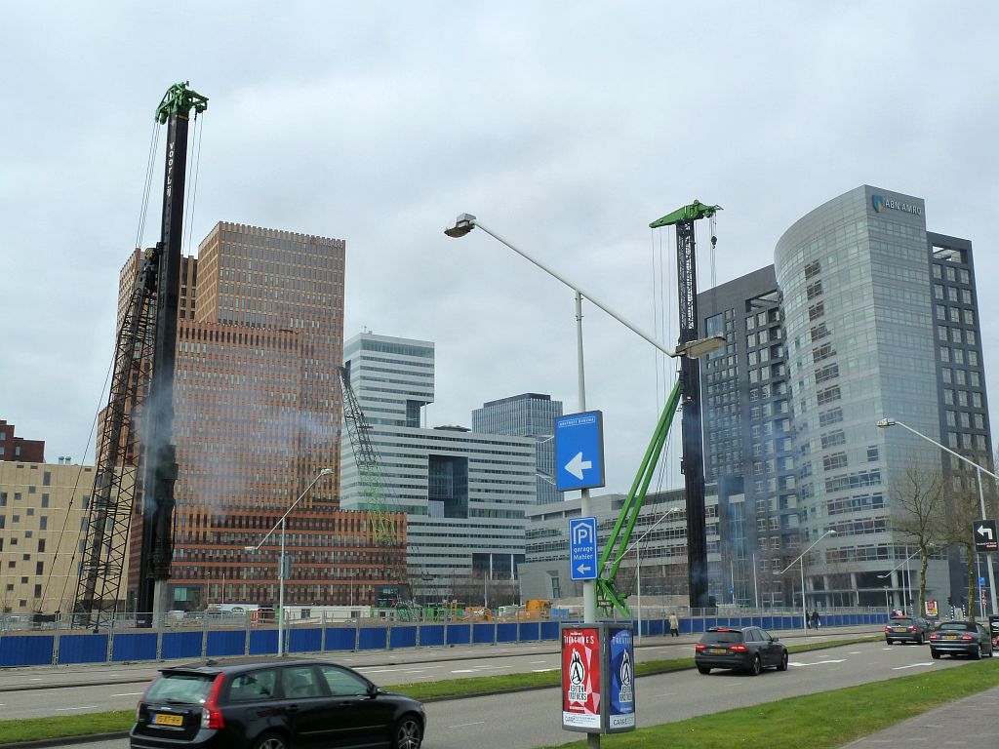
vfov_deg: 38.7
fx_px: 1068
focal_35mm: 37
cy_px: 374
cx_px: 500
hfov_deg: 50.1
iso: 125
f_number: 5
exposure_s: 1/400
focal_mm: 6.1
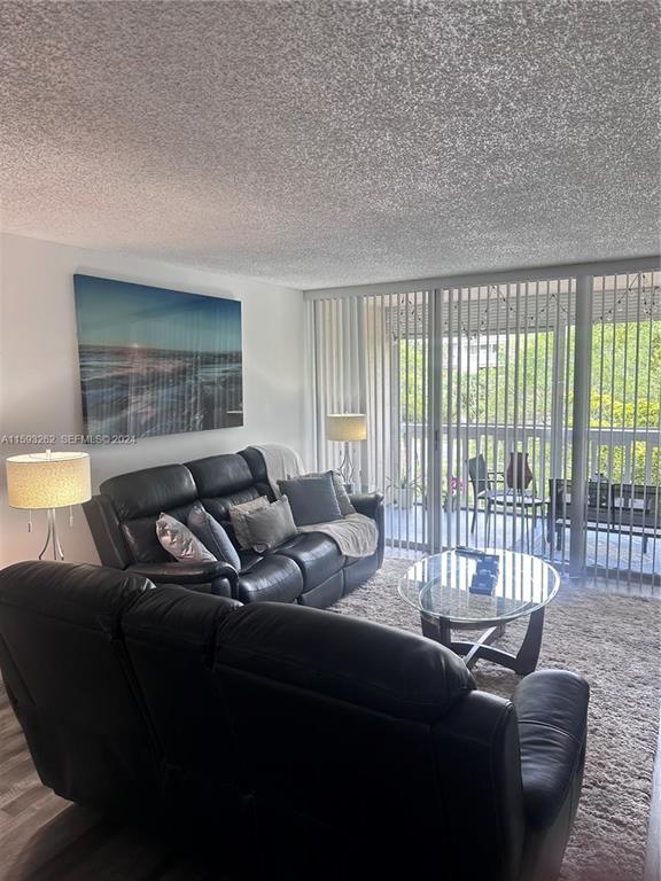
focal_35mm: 24
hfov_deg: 56.8
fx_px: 611
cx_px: 330
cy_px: 440
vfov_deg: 71.6
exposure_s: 1/120
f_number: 1.78
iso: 64
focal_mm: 6.86
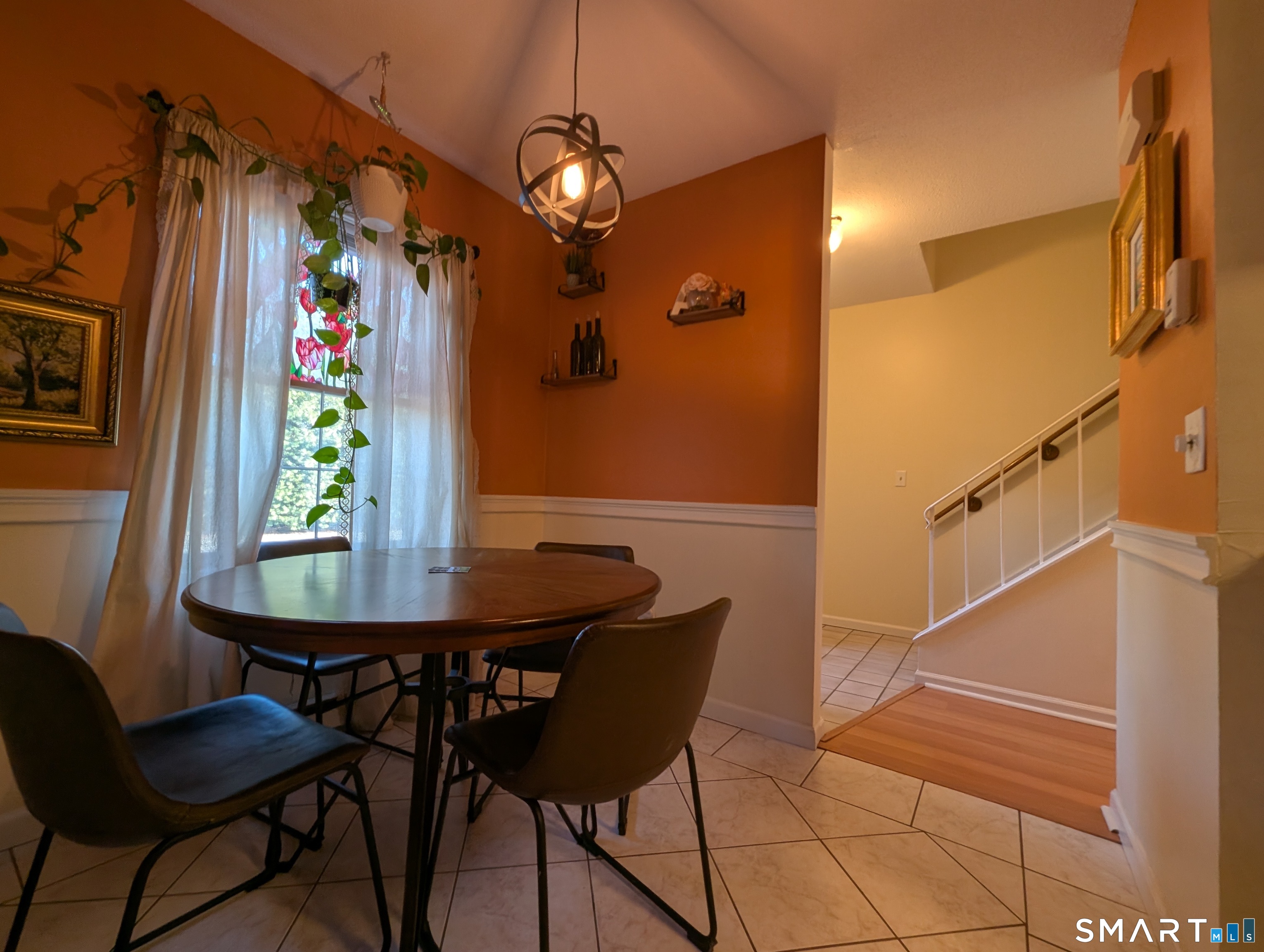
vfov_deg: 90.1
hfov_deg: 106.1
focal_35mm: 13
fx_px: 475
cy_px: 476
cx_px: 632
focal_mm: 1.95
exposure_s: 1/24
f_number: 2.2
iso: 49
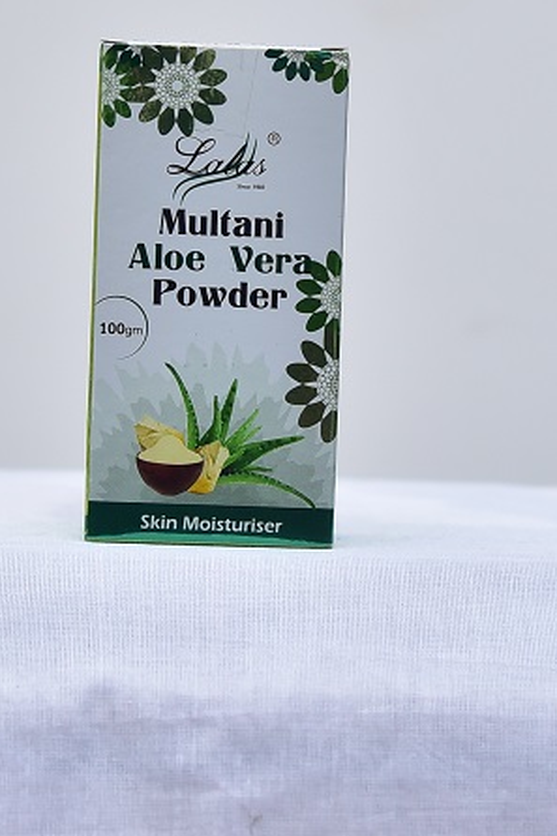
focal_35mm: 59
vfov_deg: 33.9
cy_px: 356
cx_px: 231
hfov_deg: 23.0
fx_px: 1370
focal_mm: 50
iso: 1250
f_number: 4
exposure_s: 1/125
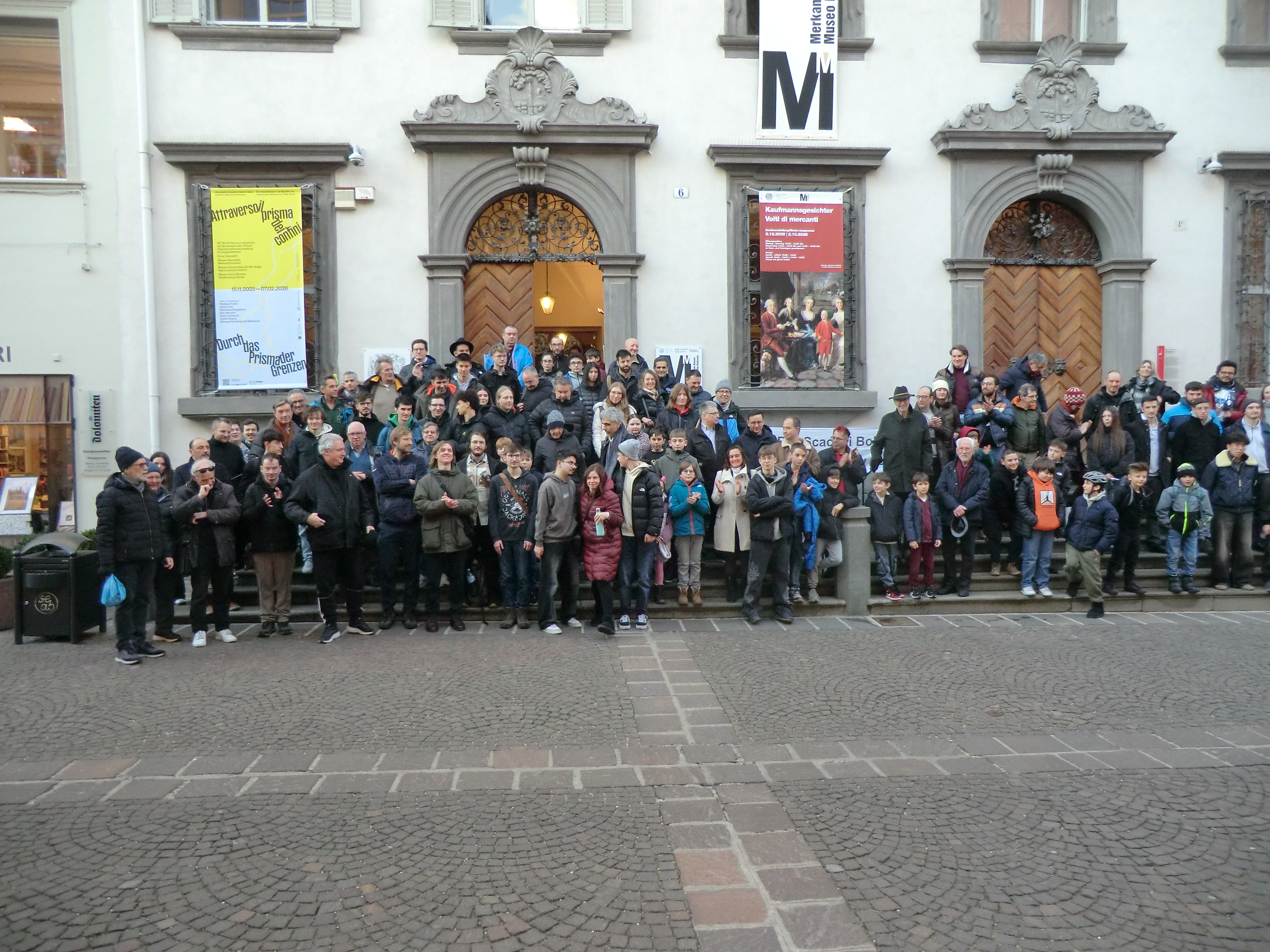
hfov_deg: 71.6
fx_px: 881
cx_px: 635
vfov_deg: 56.8
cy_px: 476
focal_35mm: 24
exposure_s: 1/60
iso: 200
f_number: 3.2
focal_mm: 4.3
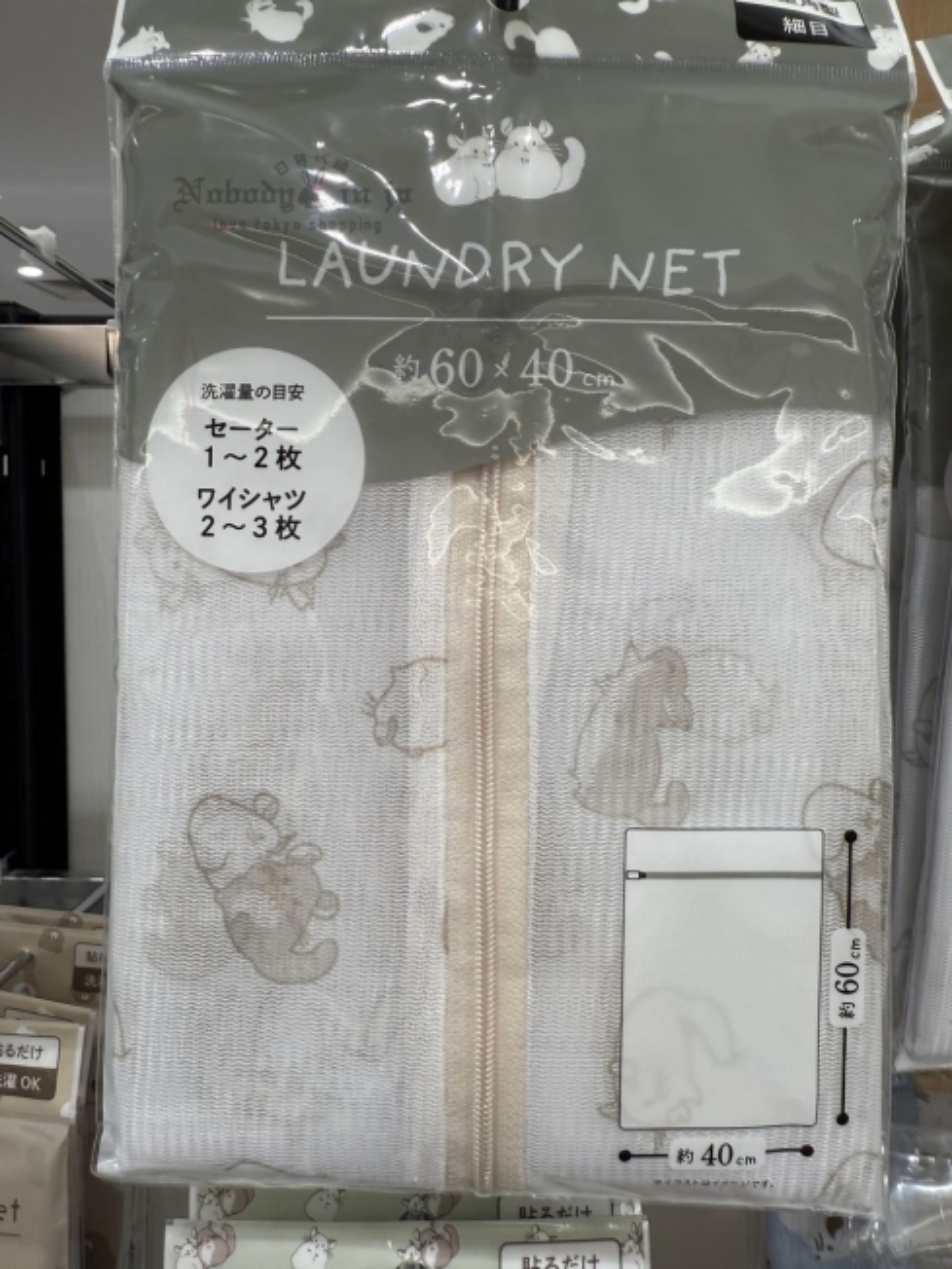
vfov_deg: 71.6
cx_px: 476
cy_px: 634
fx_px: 880
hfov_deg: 56.8
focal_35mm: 24
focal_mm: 2.22
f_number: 2.2
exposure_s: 1/100
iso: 50
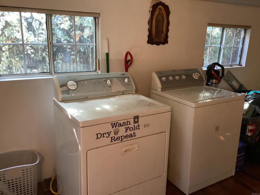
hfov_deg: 58.4
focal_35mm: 31
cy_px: 98
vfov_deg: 45.4
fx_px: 233
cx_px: 130
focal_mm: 3.3
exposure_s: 1/40
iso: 400
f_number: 2.4
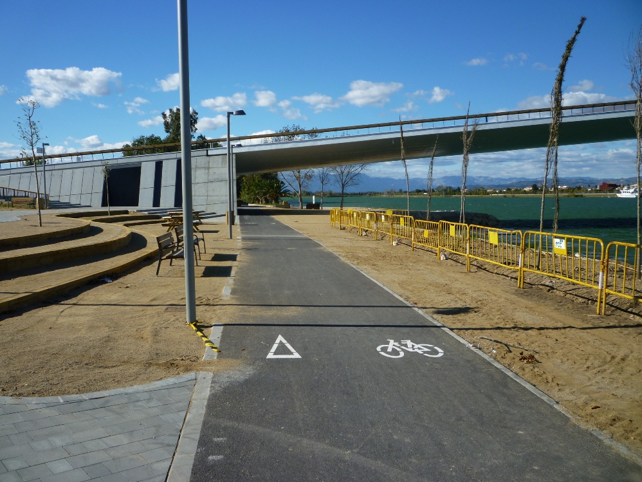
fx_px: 538
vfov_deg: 48.2
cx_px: 321
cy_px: 241
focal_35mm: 29
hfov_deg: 61.6
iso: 80
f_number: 4
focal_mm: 5.2
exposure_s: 1/800
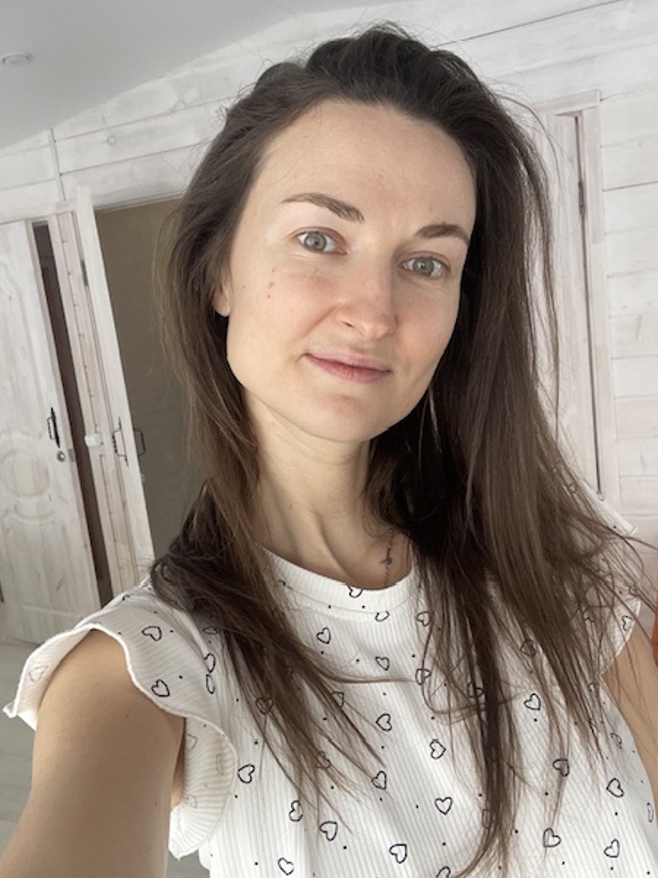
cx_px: 336
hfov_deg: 44.2
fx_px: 811
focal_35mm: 32
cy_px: 438
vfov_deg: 56.8
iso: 80
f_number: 2.2
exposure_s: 1/121
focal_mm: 2.71
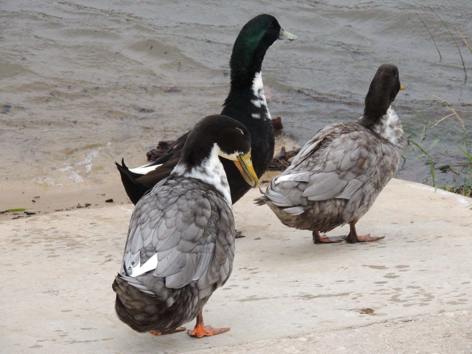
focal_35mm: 250
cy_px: 177
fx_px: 3409
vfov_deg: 5.9
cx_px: 236
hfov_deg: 7.9
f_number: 4.7
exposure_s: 1/500
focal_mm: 44.5
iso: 250
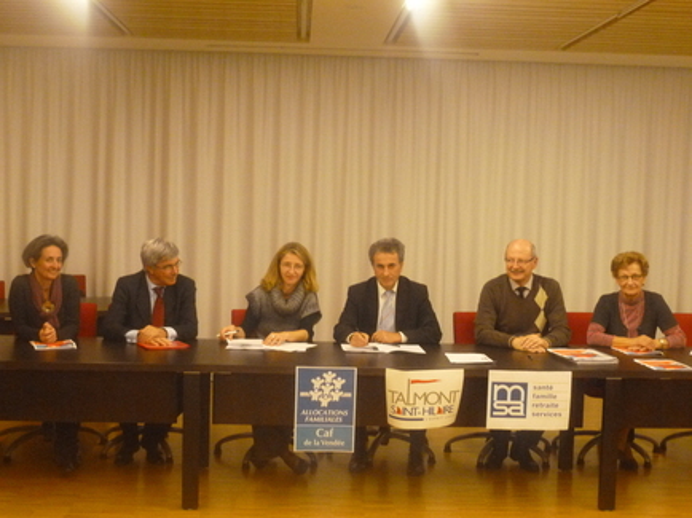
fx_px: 939
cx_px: 346
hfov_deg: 40.5
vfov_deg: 30.9
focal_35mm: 47
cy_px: 259
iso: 800
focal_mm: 8.4
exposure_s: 1/50
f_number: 3.8
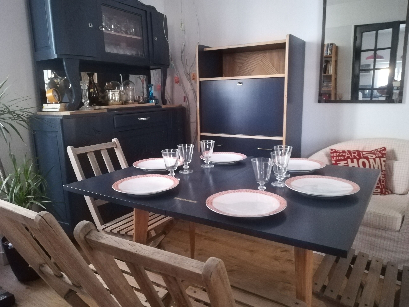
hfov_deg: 67.3
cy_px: 154
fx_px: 307
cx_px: 204
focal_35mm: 26
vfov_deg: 53.1
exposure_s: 1/15
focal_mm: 3.83
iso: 1250
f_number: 2.2
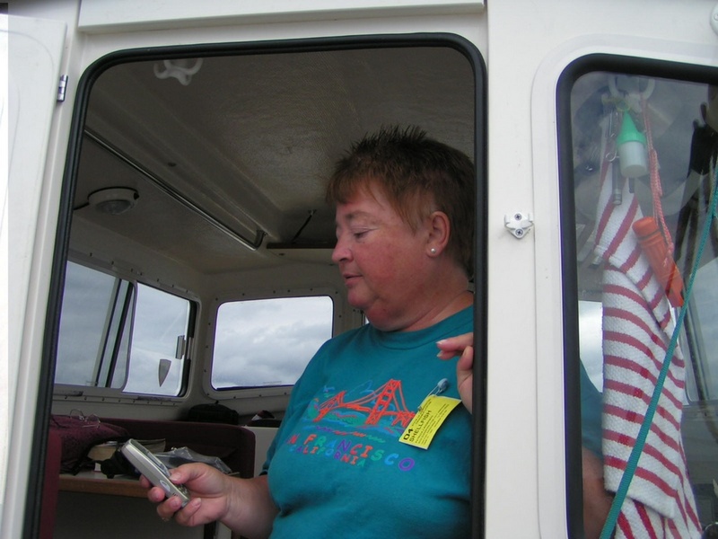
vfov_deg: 37.7
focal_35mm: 38
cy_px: 270
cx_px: 359
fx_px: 788
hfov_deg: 49.0
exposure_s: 1/1000
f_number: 3.2
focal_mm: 5.8
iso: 50
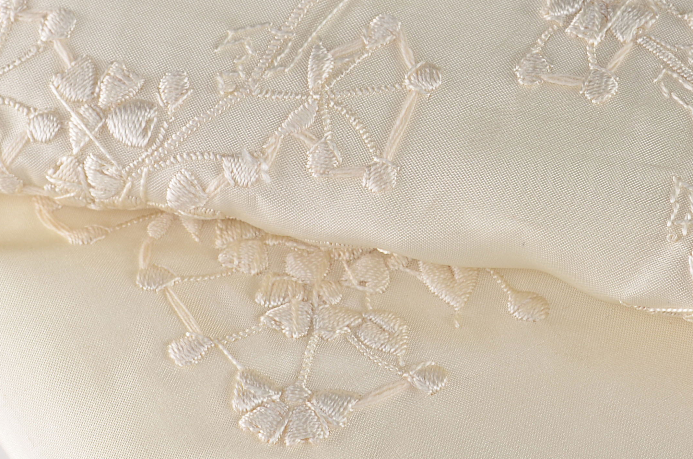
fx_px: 3653
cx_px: 552
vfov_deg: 7.2
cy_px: 124
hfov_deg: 10.8
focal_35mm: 190
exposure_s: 1/80
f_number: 11
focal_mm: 55
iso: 100
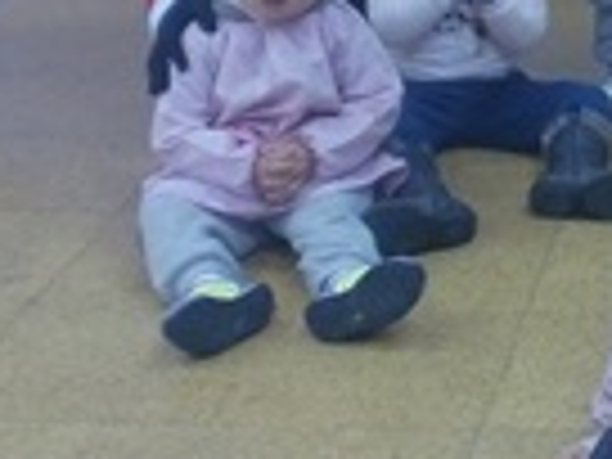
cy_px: -112
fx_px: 2051
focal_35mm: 116
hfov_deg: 15.9
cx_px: 846
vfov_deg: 12.4
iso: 400
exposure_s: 1/30
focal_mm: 6.3
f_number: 3.1
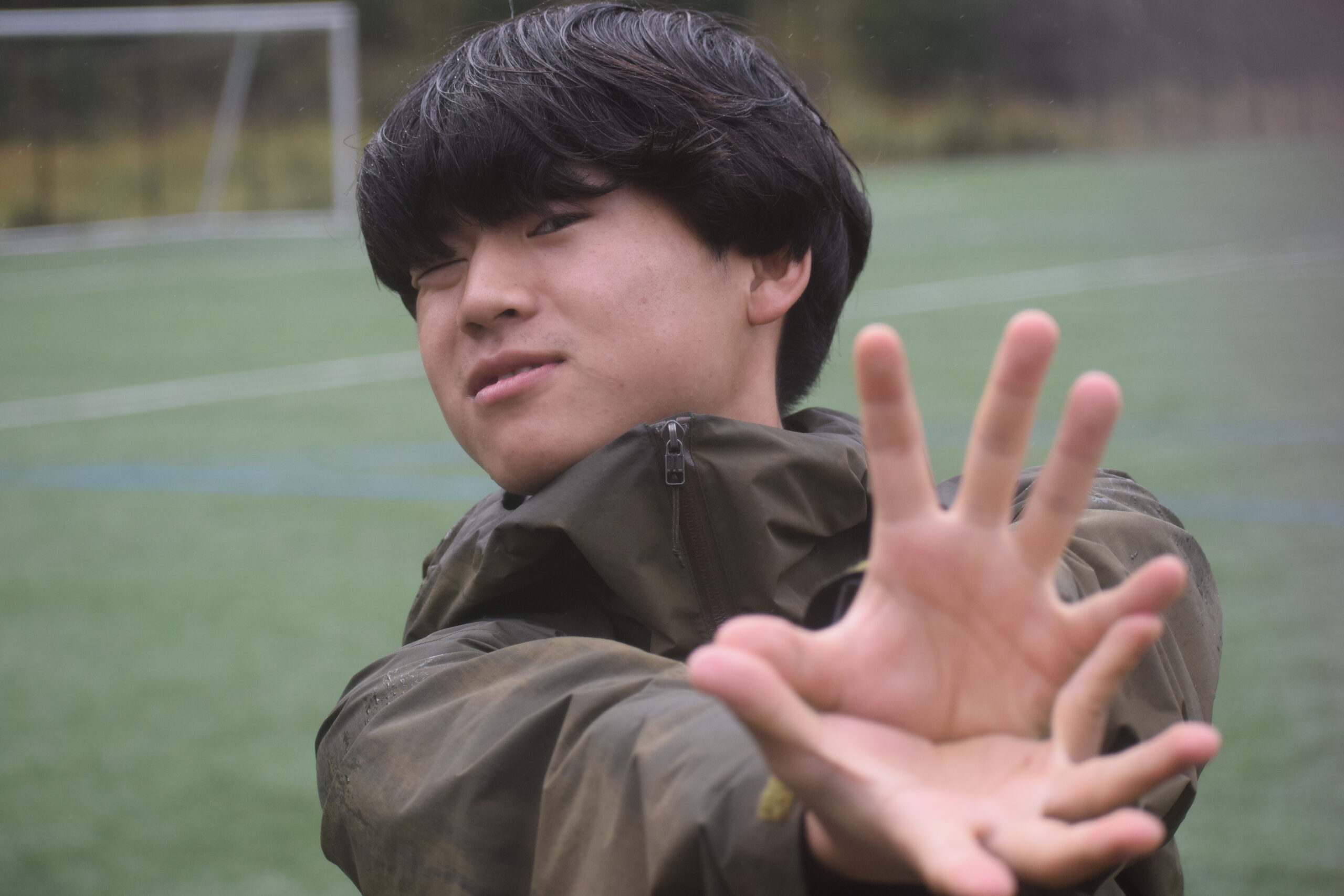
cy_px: 448
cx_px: 672
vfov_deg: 12.2
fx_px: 4200
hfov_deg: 18.2
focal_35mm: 112
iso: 800
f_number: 4.8
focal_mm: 75
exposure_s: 1/1000
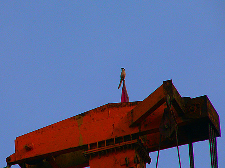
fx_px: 3911
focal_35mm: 602
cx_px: 89
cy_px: 93
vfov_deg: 2.5
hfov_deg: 3.3
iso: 50
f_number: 5.2
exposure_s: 1/640
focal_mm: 72
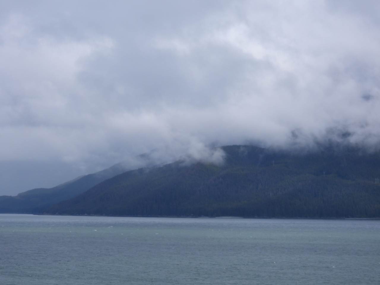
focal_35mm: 105
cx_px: 190
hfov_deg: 18.7
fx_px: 1153
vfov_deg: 14.1
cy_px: 142
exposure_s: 1/1600
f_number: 4
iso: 100
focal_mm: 18.7
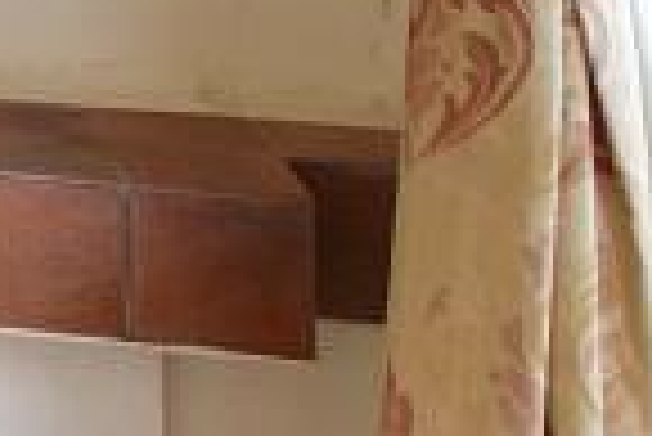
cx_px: -1538
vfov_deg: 9.4
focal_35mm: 127
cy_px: -681
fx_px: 2302
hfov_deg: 9.8
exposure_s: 1/250
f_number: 5
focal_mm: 12
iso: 400
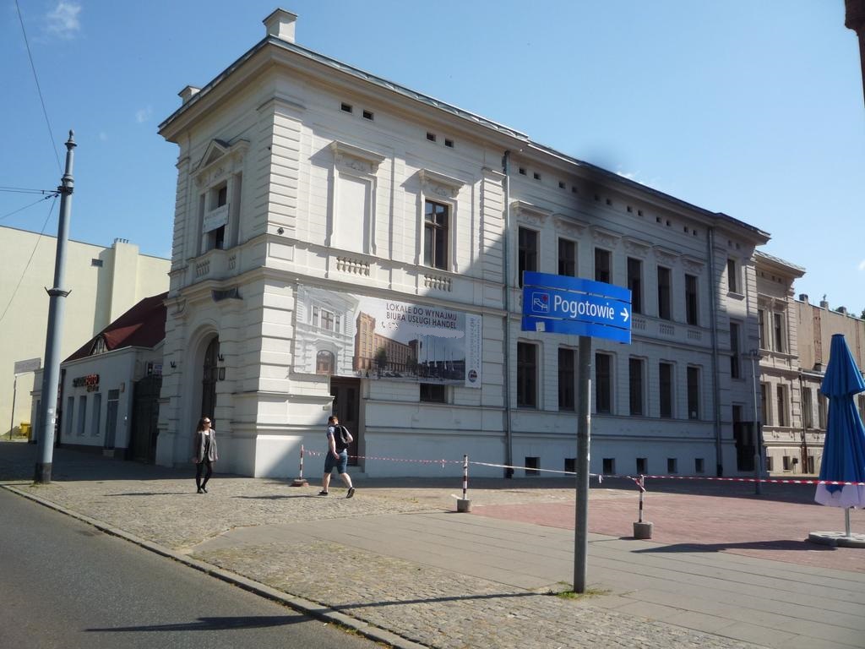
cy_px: 324
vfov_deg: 46.8
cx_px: 432
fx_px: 750
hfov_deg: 60.0
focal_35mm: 30
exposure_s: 1/400
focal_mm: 5.2
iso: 100
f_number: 5
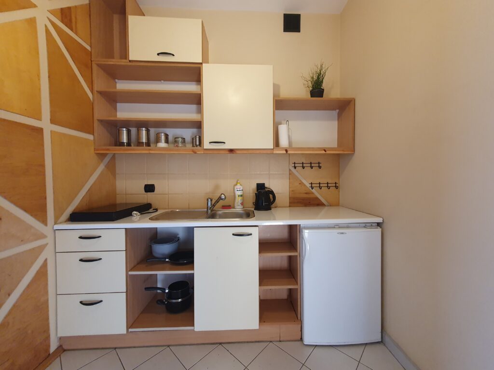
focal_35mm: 13
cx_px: 247
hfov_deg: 106.2
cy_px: 185
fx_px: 186
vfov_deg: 89.9
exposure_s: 1/50
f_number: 2.2
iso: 320
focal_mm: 1.8
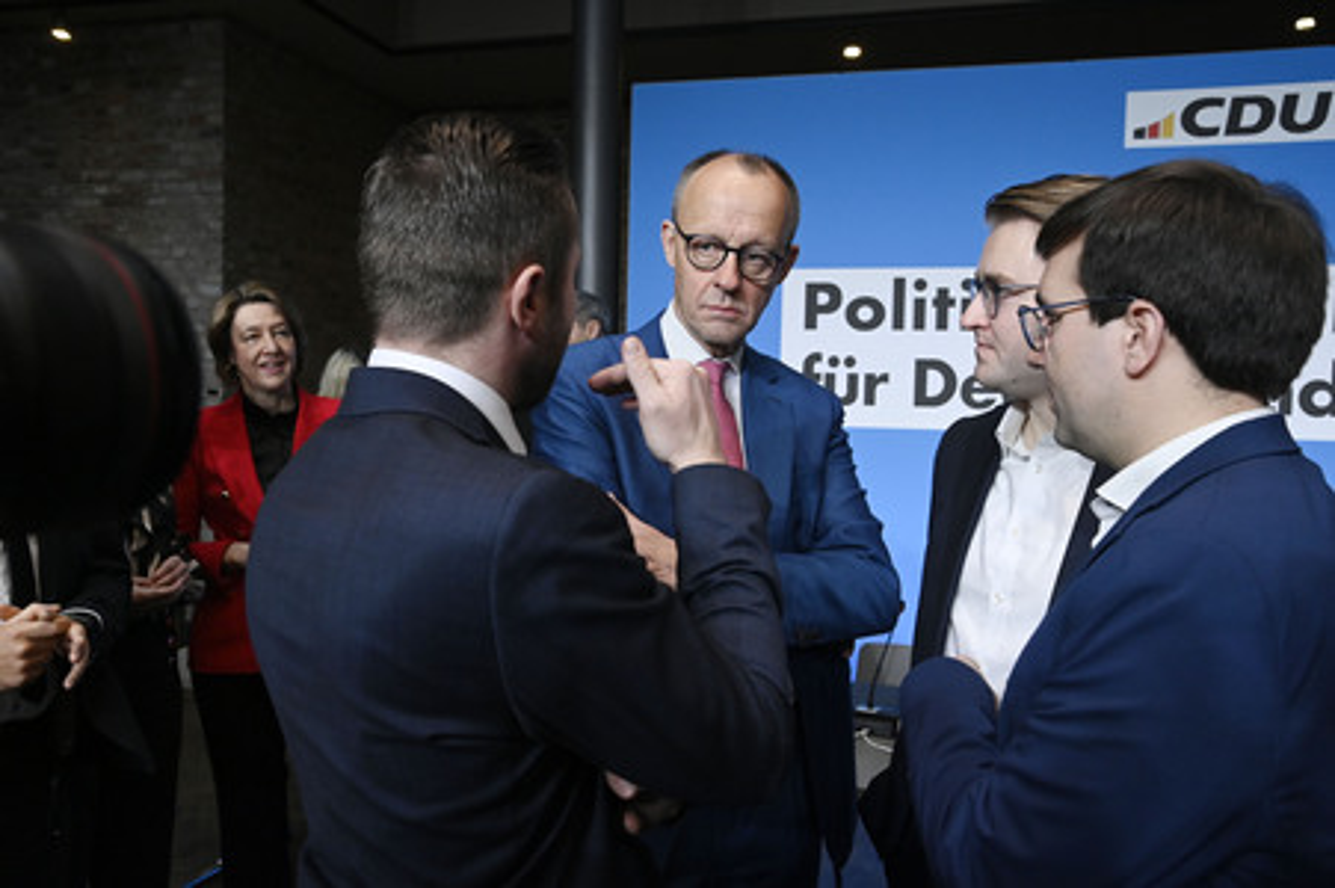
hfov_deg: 62.0
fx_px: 1112
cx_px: 668
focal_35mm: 30
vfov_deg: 43.5
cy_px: 444
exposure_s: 1/250
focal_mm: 30
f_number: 6.3
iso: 3200
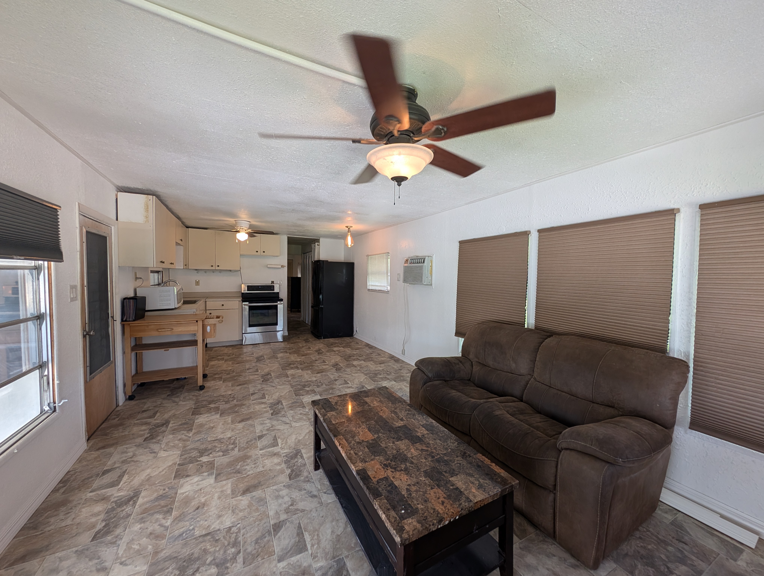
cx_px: 382
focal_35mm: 12
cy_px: 288
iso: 127
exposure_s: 1/120
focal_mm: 2.23
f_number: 1.95
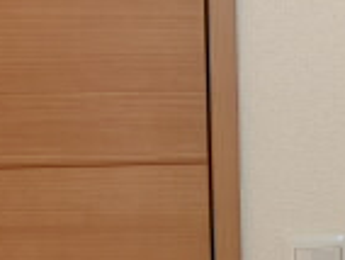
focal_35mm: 79
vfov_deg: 18.6
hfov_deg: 21.4
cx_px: 491
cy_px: 74
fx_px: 789
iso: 100
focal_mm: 5.4
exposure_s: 1/125
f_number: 2.8
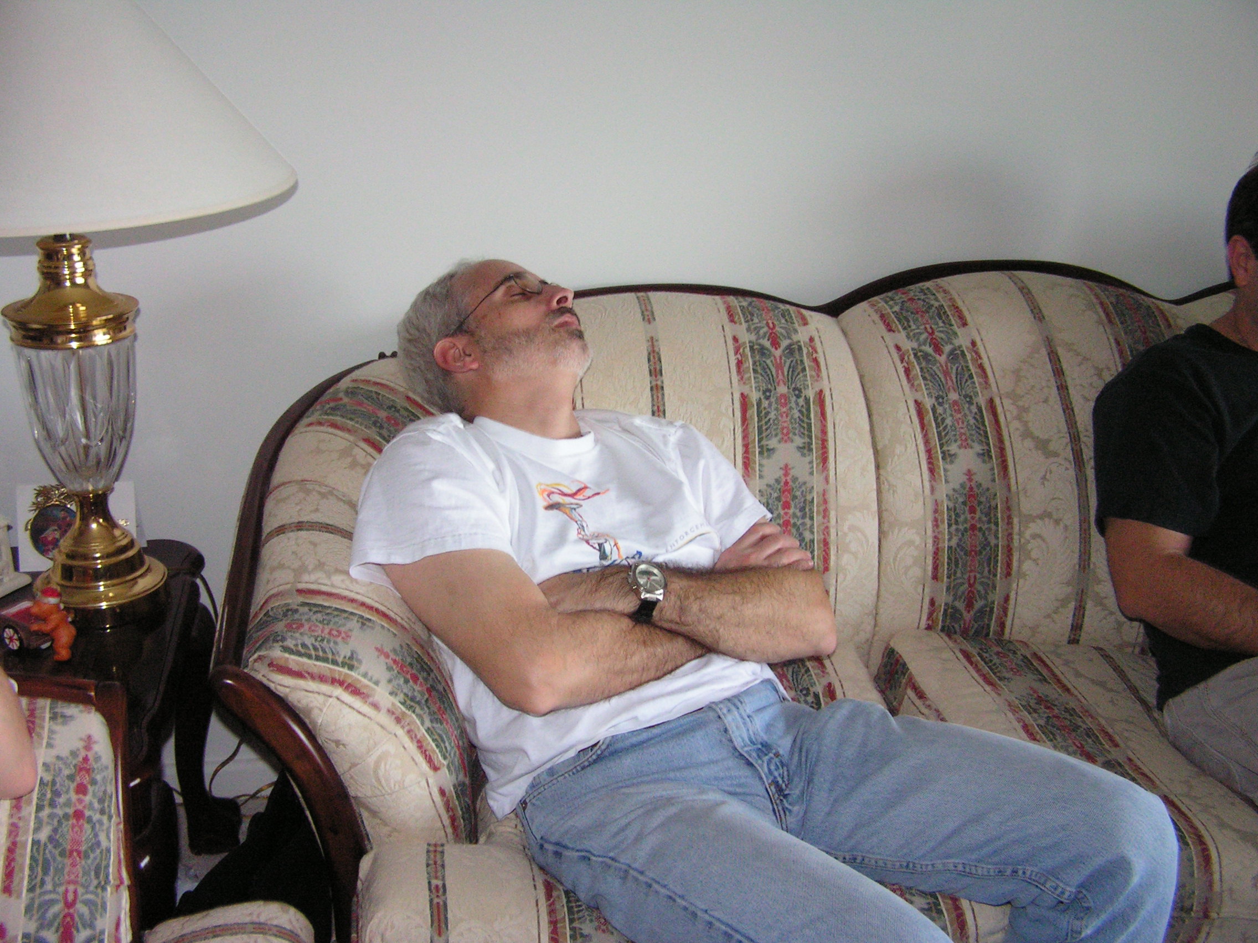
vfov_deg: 37.7
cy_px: 472
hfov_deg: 49.0
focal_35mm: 38
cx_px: 629
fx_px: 1381
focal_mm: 6.3
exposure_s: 1/40
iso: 200
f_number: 2.8
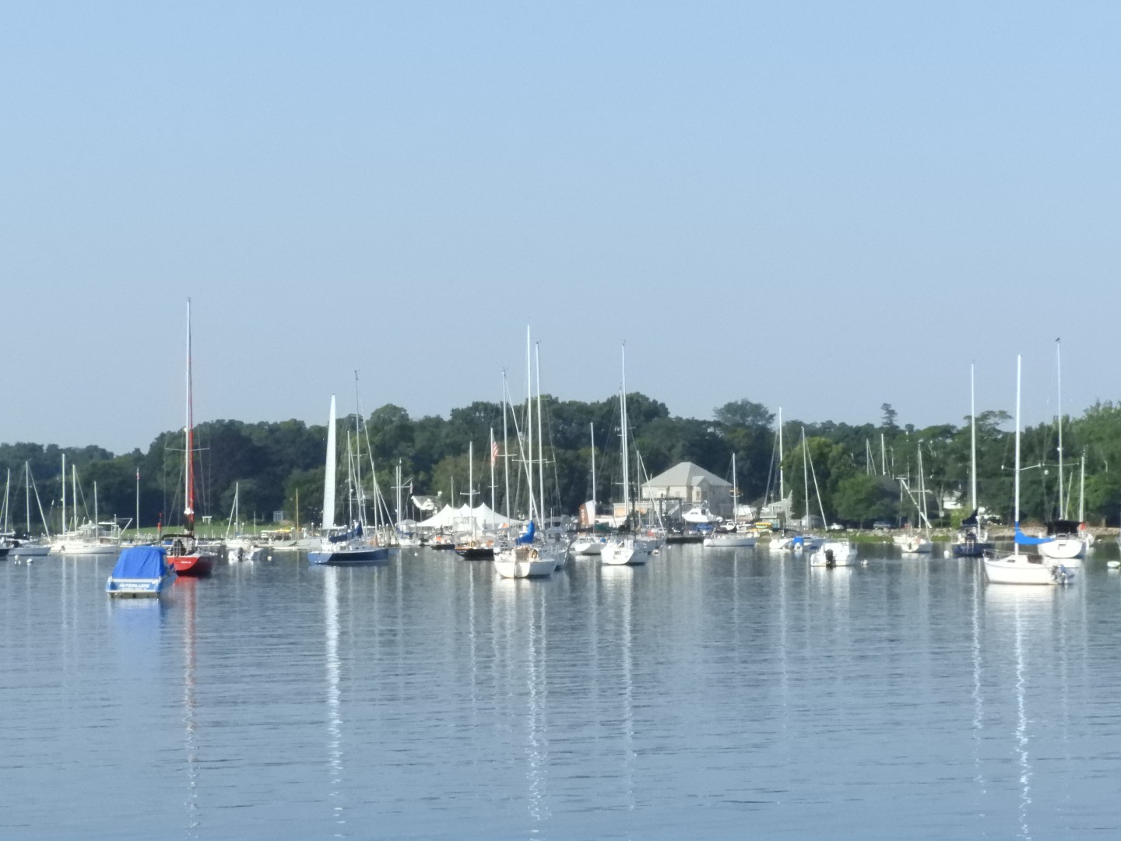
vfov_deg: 12.9
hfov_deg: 17.1
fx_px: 3724
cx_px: 560
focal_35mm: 115
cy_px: 420
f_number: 8
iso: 1600
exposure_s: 1/3200
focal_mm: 20.6
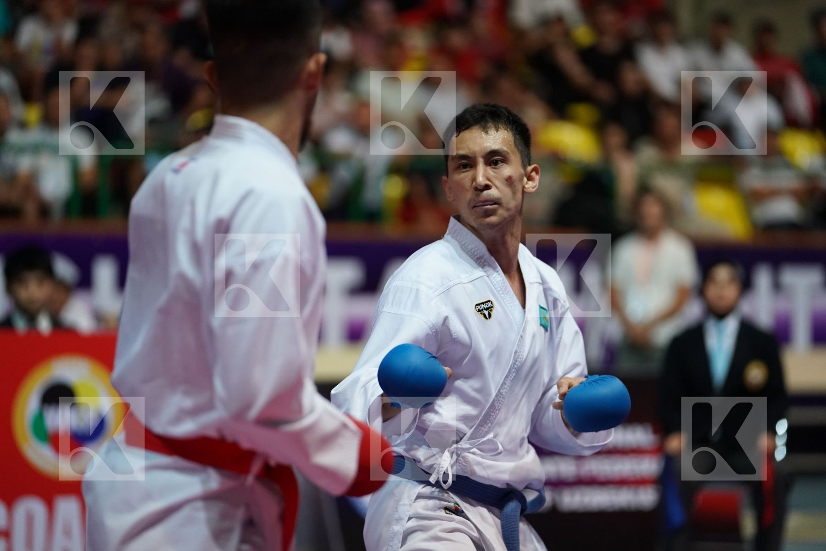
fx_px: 3831
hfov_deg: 12.3
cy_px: 276
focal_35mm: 167
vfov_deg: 8.2
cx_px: 413
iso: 4000
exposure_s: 1/1000
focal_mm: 167
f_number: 2.8
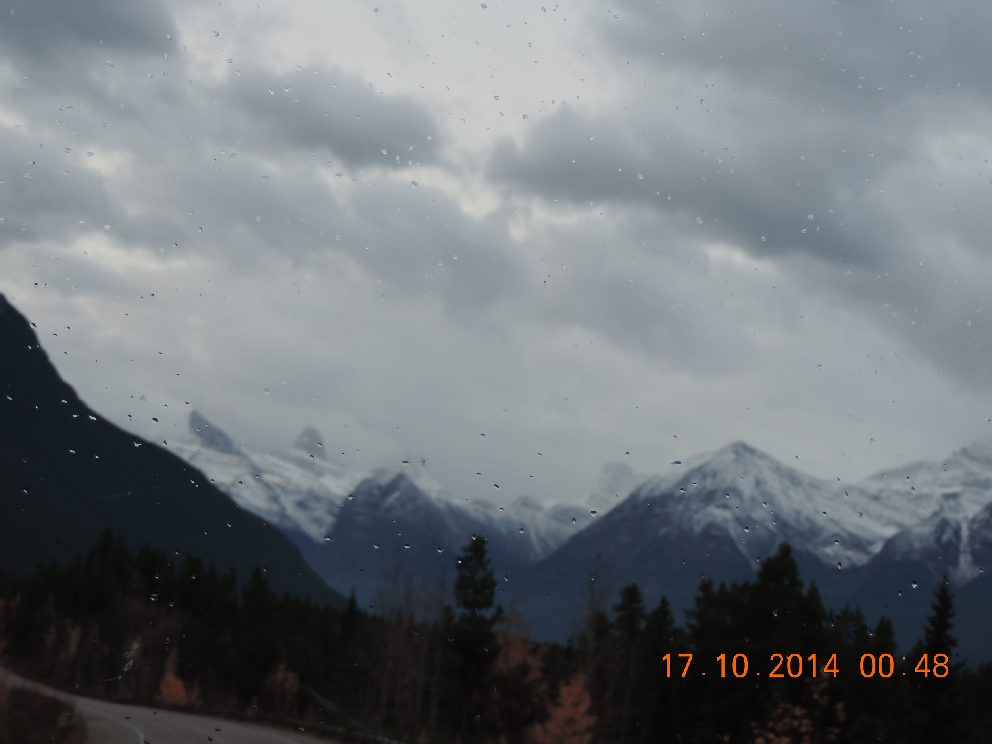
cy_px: 372
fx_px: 2436
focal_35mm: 85
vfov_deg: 17.4
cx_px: 496
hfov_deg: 23.0
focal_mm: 15.1
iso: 140
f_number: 4
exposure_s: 1/100
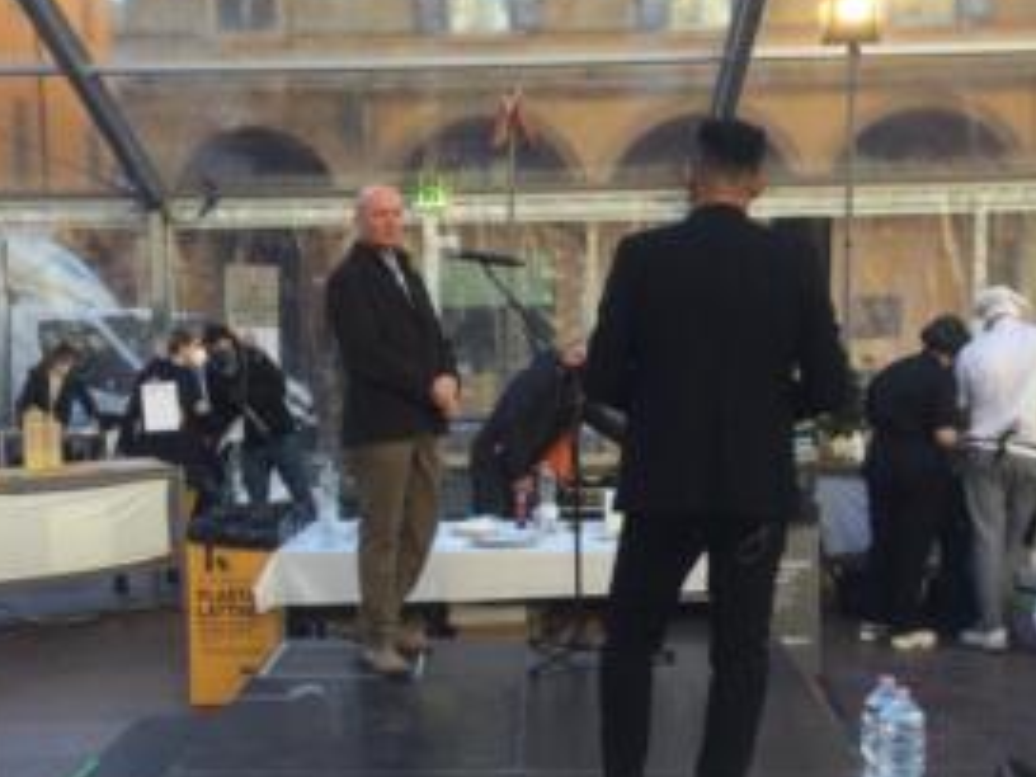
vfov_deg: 25.6
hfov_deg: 33.8
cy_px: 474
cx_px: 503
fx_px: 1706
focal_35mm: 57
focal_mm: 3.3
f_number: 2.4
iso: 25
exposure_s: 1/170
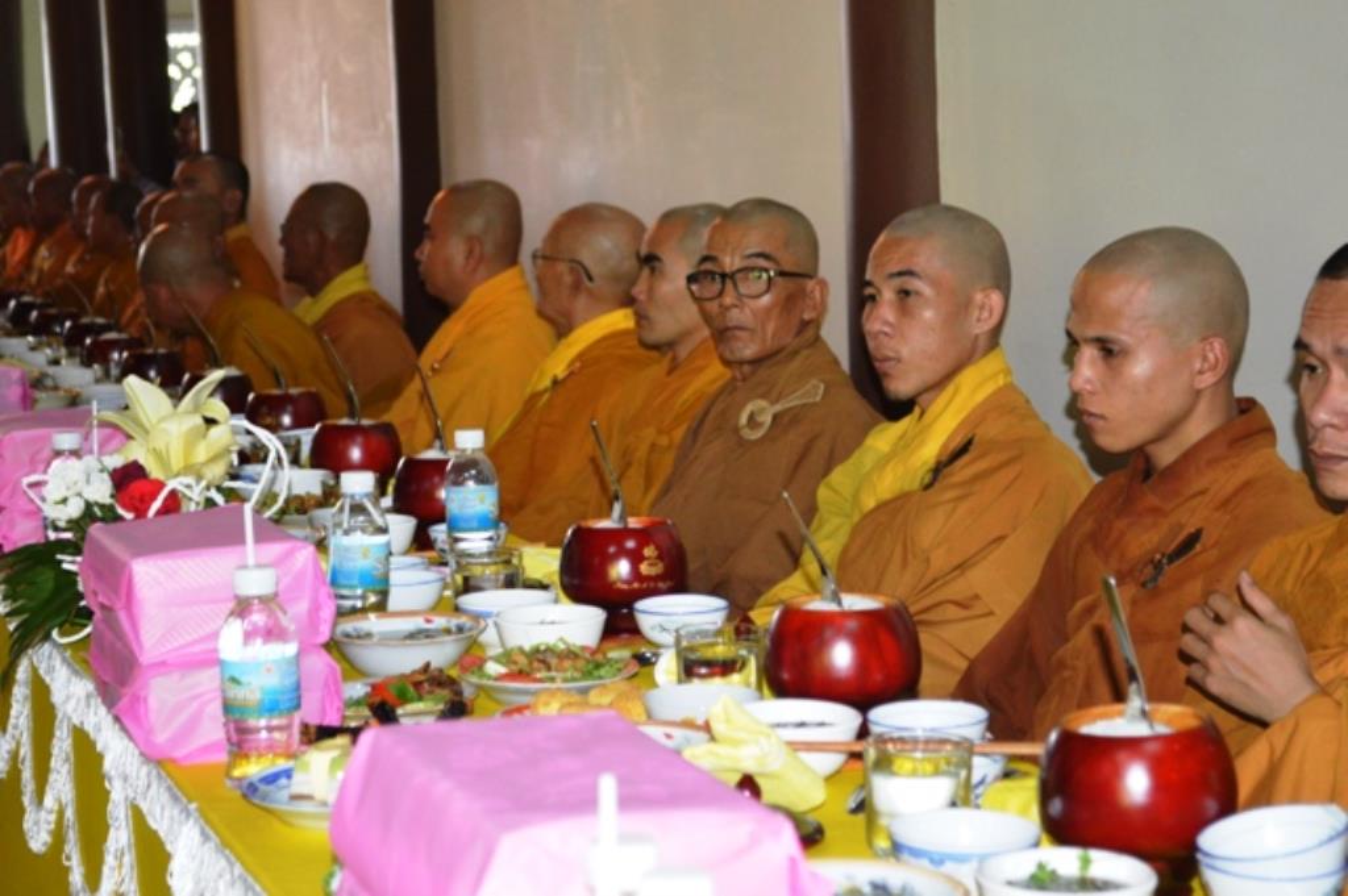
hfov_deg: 29.3
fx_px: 2582
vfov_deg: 19.7
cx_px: 674
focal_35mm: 69
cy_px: 448
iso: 1800
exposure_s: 1/60
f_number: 5.3
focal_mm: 46
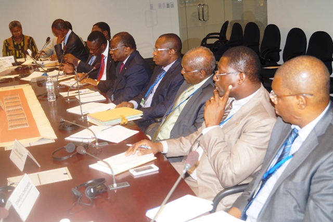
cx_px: 166
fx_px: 416
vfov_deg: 29.8
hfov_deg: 43.6
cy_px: 111
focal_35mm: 45
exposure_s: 1/125
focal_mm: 30
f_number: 4.5
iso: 800
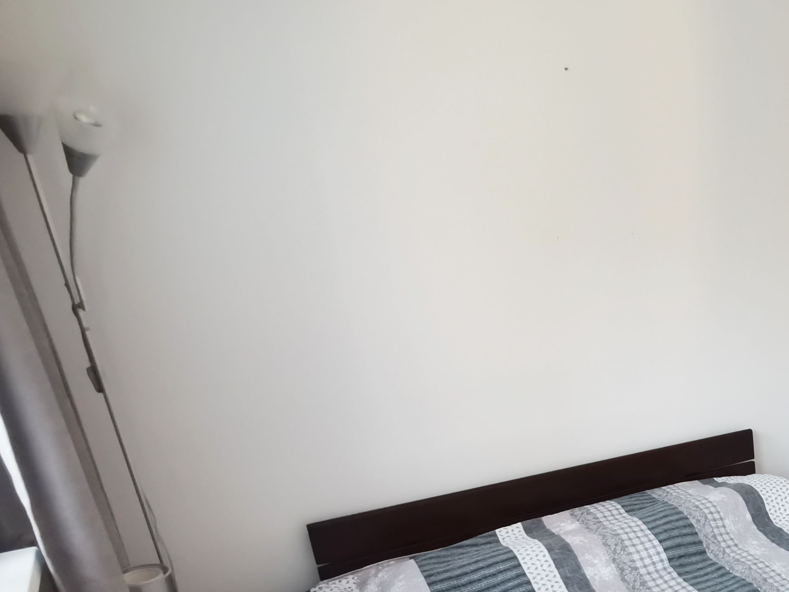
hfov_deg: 48.2
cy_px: 534
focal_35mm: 34
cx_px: 715
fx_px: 775
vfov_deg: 38.8
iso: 200
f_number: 2.2
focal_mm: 2.23
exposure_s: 1/50
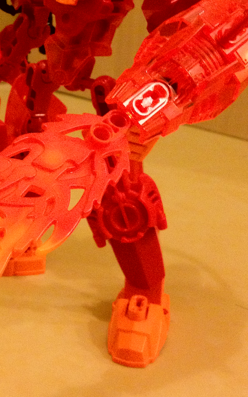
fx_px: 768
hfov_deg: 18.1
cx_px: 35
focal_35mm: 71
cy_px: 130
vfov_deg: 28.8
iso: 400
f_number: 2.4
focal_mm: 4.28
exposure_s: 1/17
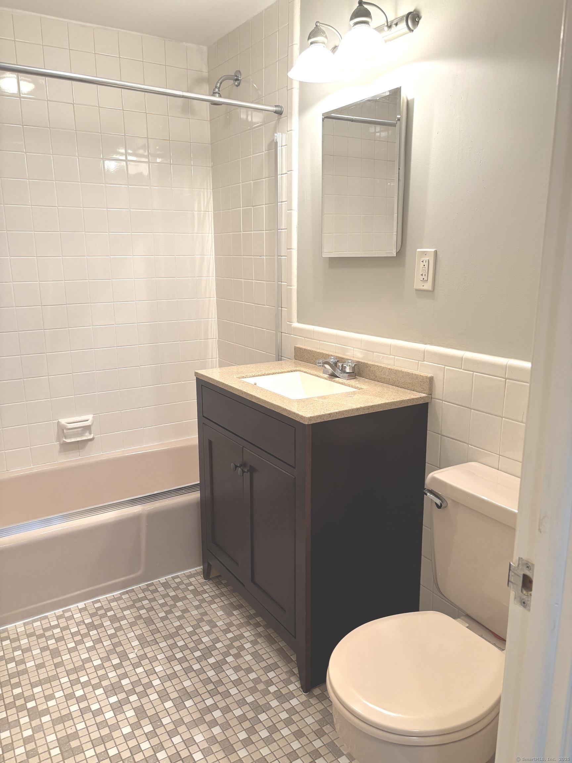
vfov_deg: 67.3
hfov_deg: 53.1
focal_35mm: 26
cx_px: 286
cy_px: 382
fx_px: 573
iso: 125
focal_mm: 5.96
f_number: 1.6
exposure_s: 1/60
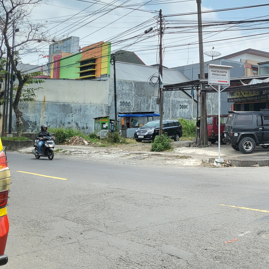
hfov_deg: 38.6
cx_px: 233
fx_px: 360
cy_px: 97
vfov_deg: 40.6
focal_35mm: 41
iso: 50
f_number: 1.8
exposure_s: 1/986
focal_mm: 4.25
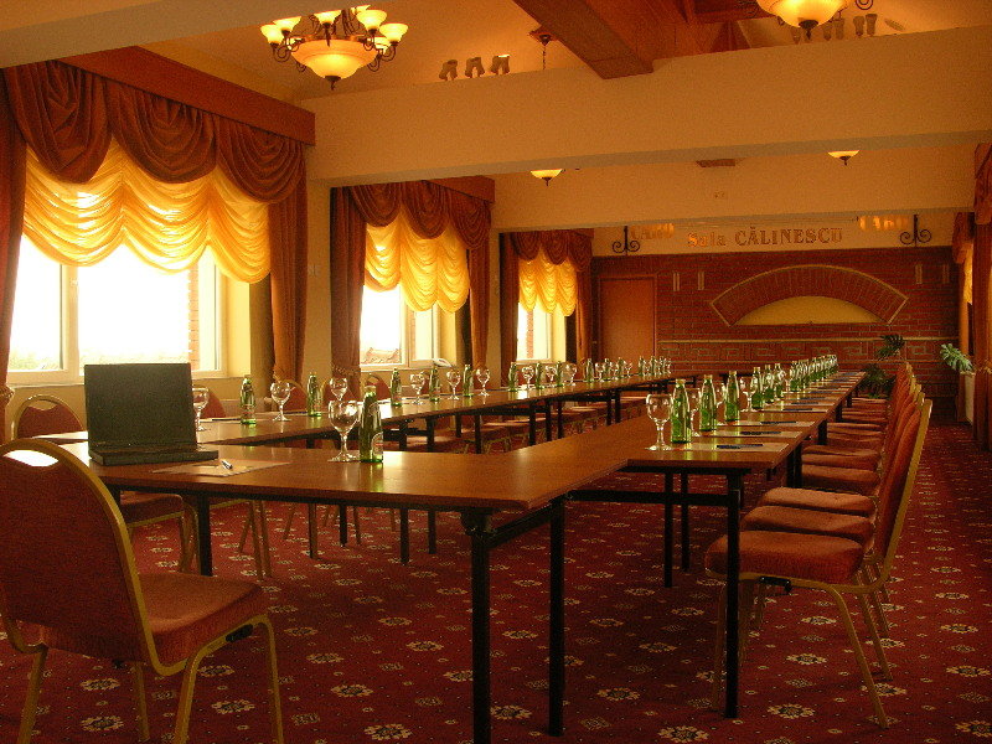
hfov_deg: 52.6
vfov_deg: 40.7
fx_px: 1003
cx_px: 496
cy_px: 372
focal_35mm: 35
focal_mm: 8.9
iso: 100
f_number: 5
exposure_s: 1/21.7
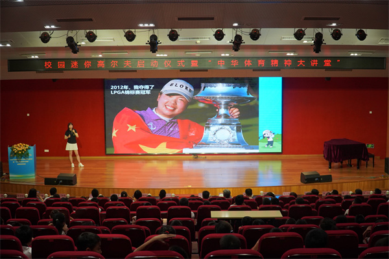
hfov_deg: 40.3
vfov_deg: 27.5
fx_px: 529
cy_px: 130
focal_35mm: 49
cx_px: 194
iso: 1250
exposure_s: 1/160
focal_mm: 33
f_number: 4
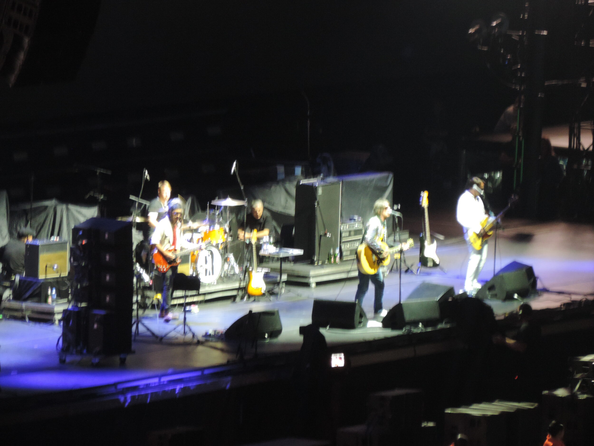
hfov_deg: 4.6
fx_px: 7464
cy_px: 223
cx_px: 297
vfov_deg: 3.4
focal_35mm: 435
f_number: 4.9
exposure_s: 1/13
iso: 800
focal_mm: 77.5
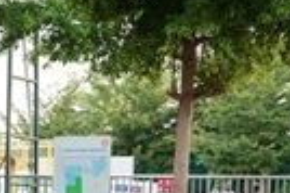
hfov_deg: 16.5
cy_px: 303
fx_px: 974
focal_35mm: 121
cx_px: -17
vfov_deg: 10.8
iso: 125
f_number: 3.2
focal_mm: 9.23
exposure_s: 1/60
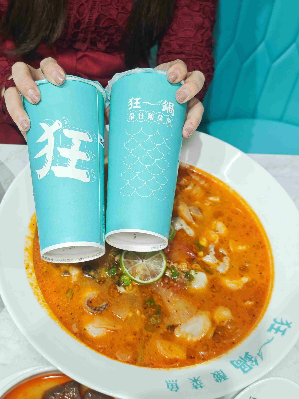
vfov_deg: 41.2
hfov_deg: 31.5
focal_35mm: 46
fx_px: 530
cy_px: 200
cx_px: 150
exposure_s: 1/120
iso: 178
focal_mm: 8.72
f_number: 2
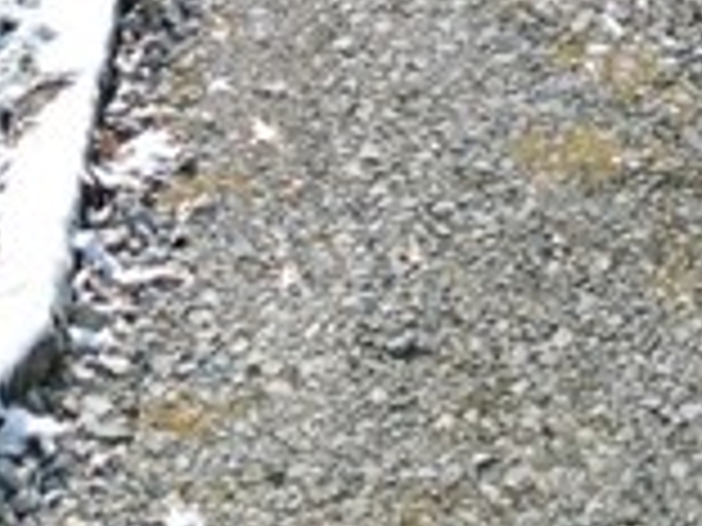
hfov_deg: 12.4
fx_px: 3204
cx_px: 603
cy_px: -1048
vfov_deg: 8.1
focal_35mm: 158
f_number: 1.7
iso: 200
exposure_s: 1/2000
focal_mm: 6.72
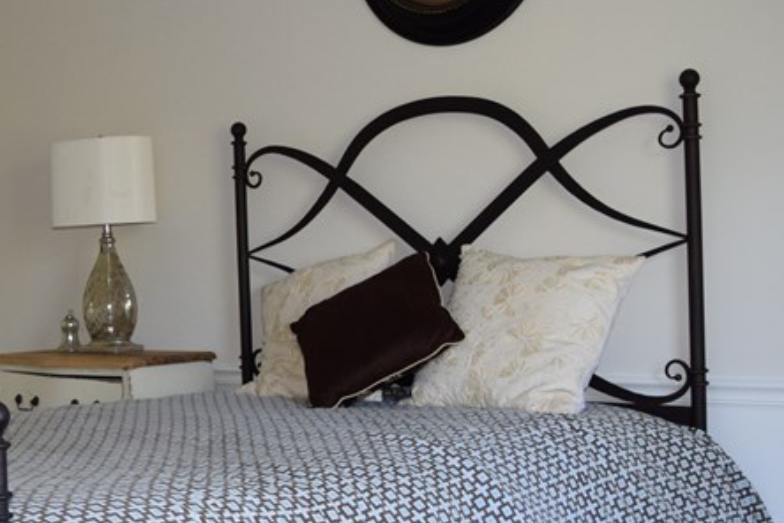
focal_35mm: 66
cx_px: 115
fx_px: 1437
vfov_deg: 20.6
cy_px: 316
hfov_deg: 29.5
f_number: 4.5
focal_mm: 18
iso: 800
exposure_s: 1/80
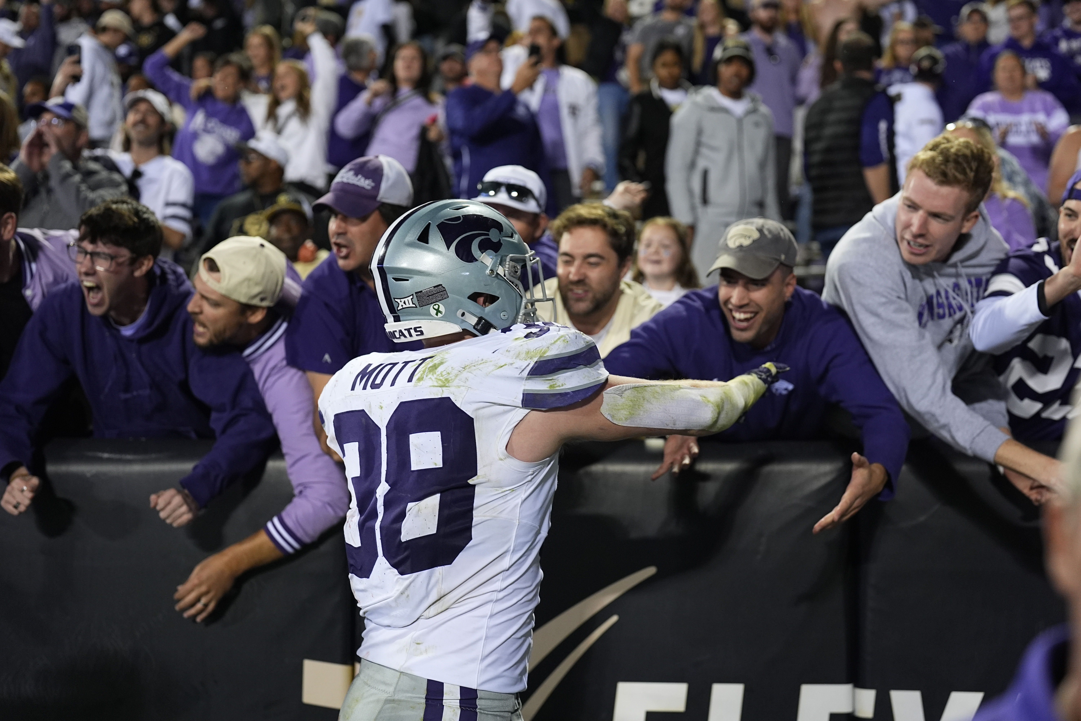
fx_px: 1501
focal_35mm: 50
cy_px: 360
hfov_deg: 39.6
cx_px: 540
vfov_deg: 27.0
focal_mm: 50
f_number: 2.2
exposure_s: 1/1250
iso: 2000
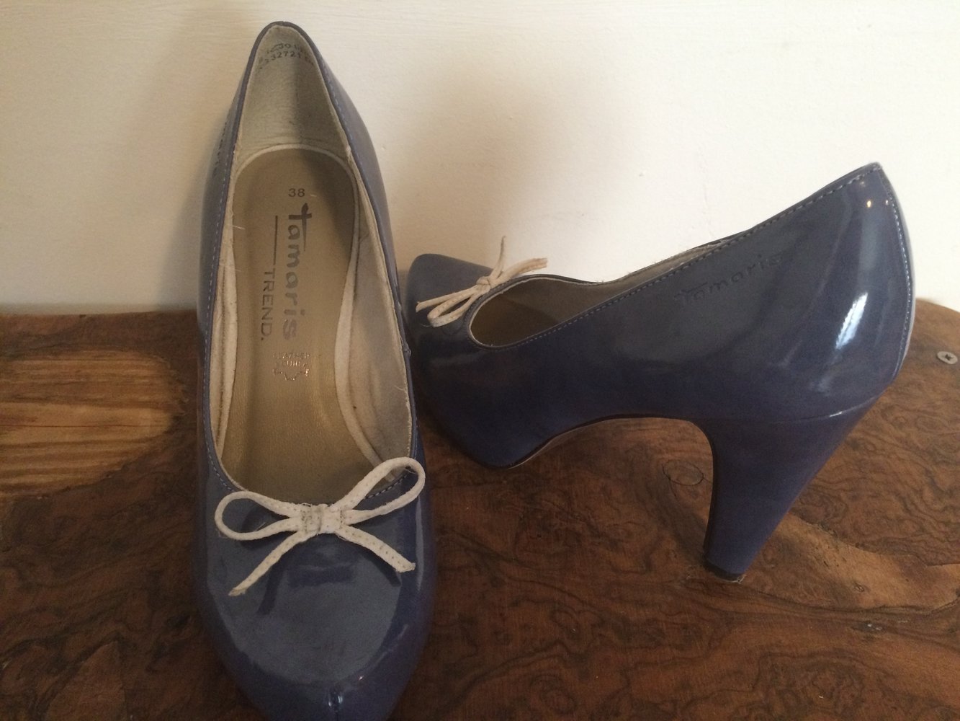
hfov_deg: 61.7
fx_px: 804
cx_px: 480
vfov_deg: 48.2
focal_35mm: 29
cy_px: 360
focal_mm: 4.15
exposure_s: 1/33
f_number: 2.2
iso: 320
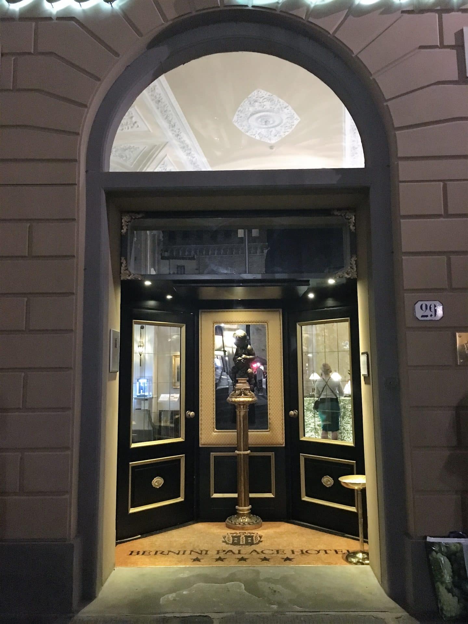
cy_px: 312
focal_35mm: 29
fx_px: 523
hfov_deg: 48.2
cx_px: 234
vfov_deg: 61.7
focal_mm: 4.15
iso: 320
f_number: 2.2
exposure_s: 1/17
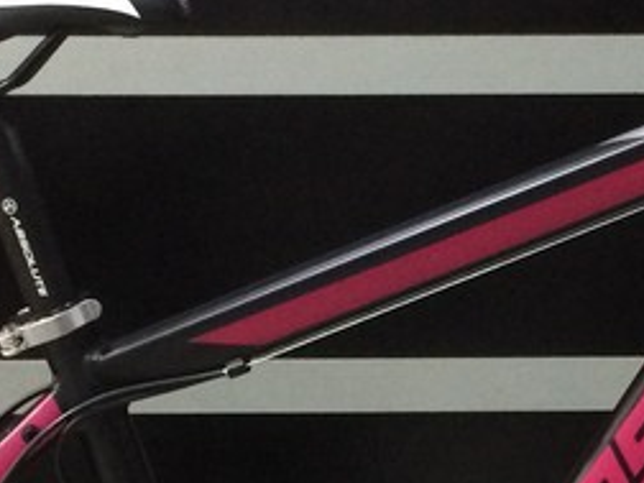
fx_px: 2139
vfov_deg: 12.7
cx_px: 399
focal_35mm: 115
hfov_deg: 17.1
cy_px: 501
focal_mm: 4.15
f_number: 2.2
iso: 320
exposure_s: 1/15
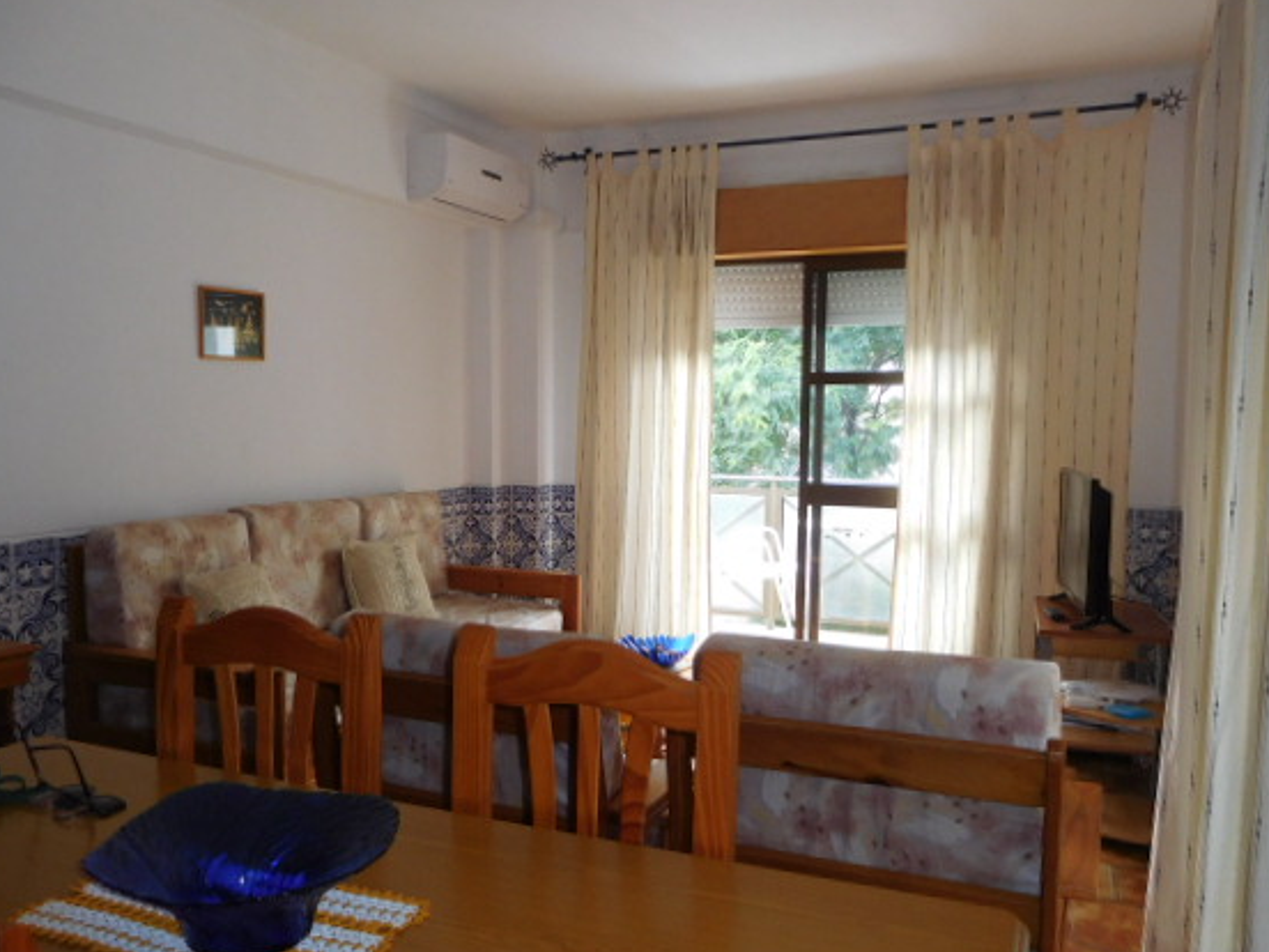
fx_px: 1063
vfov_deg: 48.2
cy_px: 501
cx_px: 595
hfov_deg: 61.6
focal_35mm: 29
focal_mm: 4.5
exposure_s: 1/30
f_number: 3.4
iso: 125
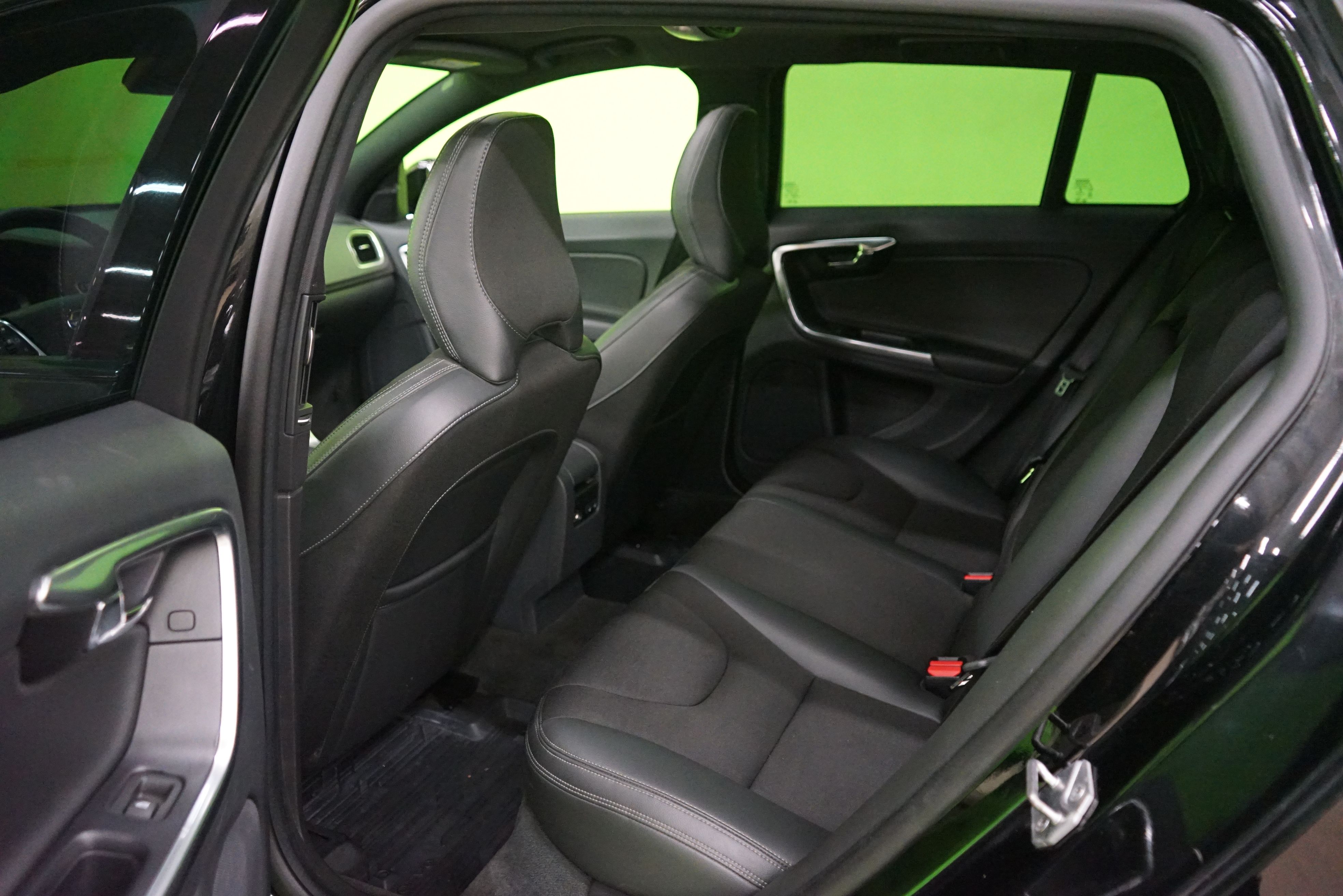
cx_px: 672
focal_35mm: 28
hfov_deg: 65.5
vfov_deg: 46.4
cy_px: 448
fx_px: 1044
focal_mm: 28
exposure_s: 1/25
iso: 6400
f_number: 3.5
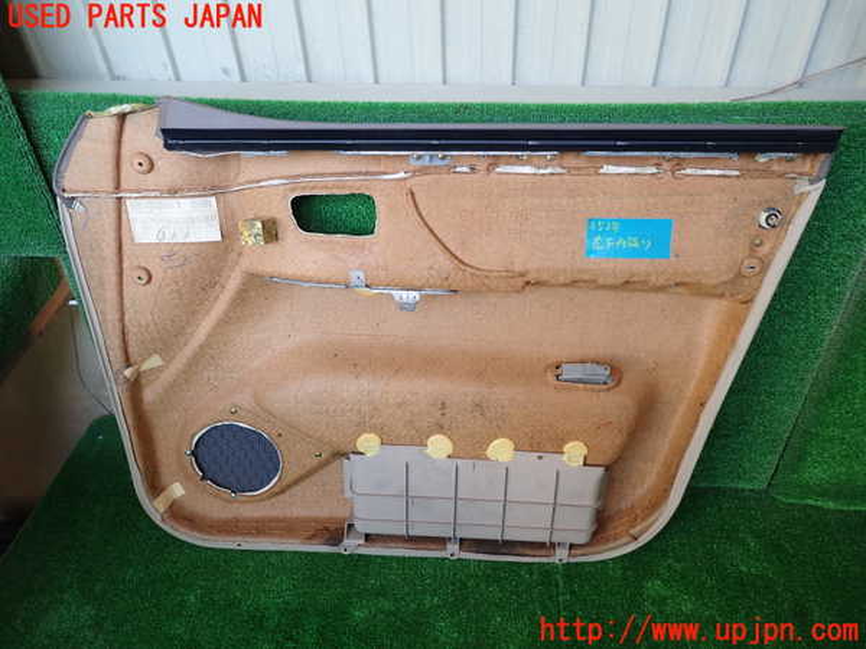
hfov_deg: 69.4
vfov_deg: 54.9
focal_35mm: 25
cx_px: 433
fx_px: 625
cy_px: 324
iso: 160
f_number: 2
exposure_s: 1/125
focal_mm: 4.5
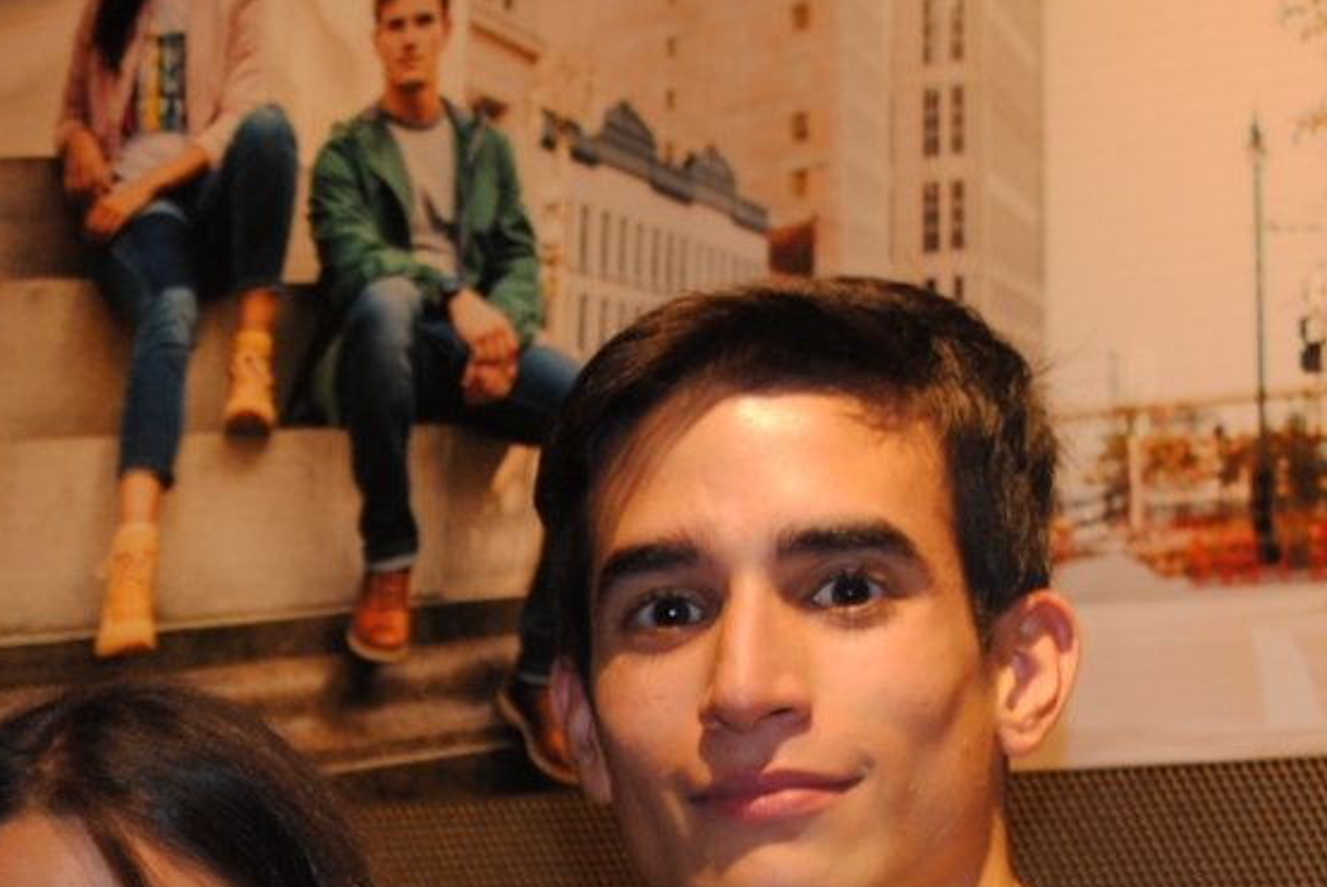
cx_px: 179
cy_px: 1493
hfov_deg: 15.0
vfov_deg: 9.8
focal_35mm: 135
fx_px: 4980
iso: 200
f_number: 4
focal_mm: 26
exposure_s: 1/60
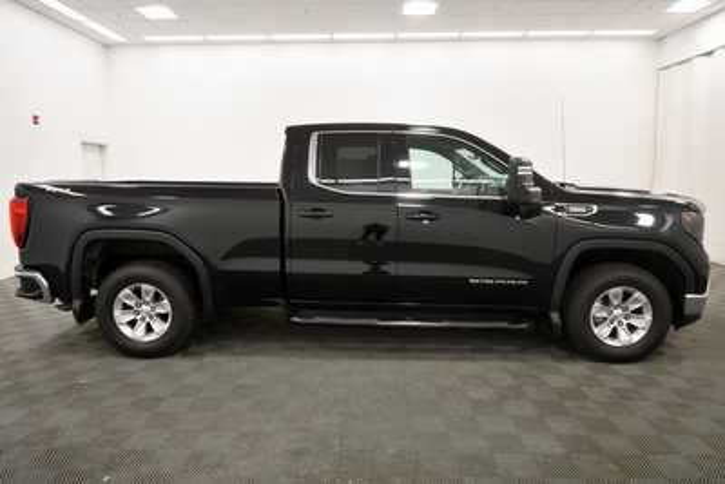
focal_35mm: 22
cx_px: 362
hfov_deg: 78.6
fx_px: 443
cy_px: 242
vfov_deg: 57.3
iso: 900
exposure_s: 1/125
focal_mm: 15
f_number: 5.3
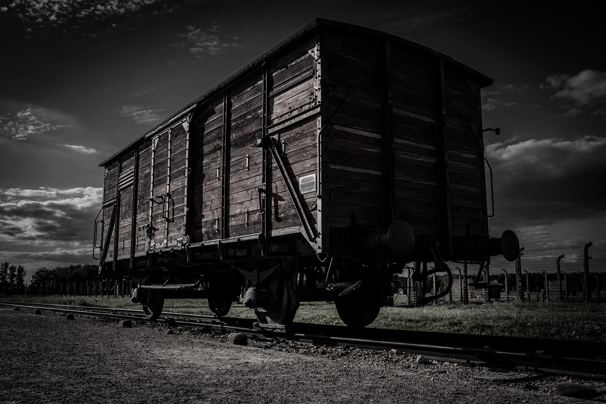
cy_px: 202
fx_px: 545
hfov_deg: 58.1
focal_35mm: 32
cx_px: 303
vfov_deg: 40.6
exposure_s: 1/1000
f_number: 5.6
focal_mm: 21.6
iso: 100
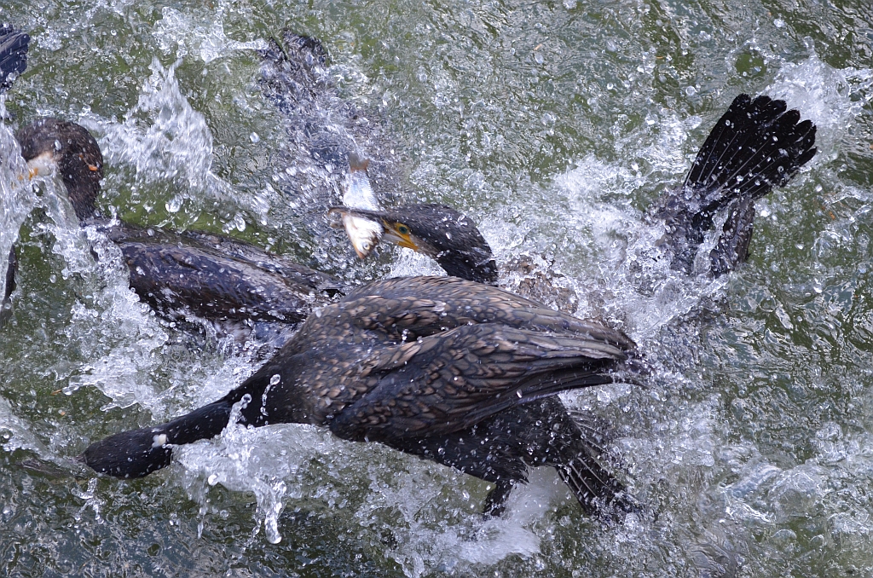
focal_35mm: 82
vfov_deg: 16.5
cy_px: 289
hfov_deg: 24.7
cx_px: 436
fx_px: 1996
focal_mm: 55
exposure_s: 1/500
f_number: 5.6
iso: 1100
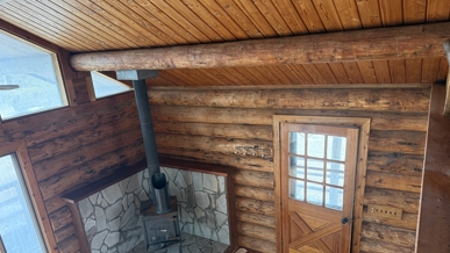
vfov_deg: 42.4
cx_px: 221
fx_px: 322
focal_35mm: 27
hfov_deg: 69.8
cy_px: 167
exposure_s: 1/60
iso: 250
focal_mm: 6.76
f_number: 1.78
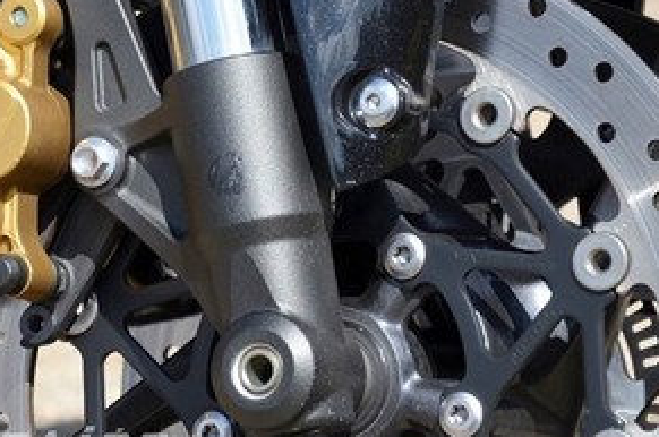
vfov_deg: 5.6
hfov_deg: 8.5
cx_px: 245
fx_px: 4455
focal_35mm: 244
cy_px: 149
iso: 100
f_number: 7.1
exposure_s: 1/320
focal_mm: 105
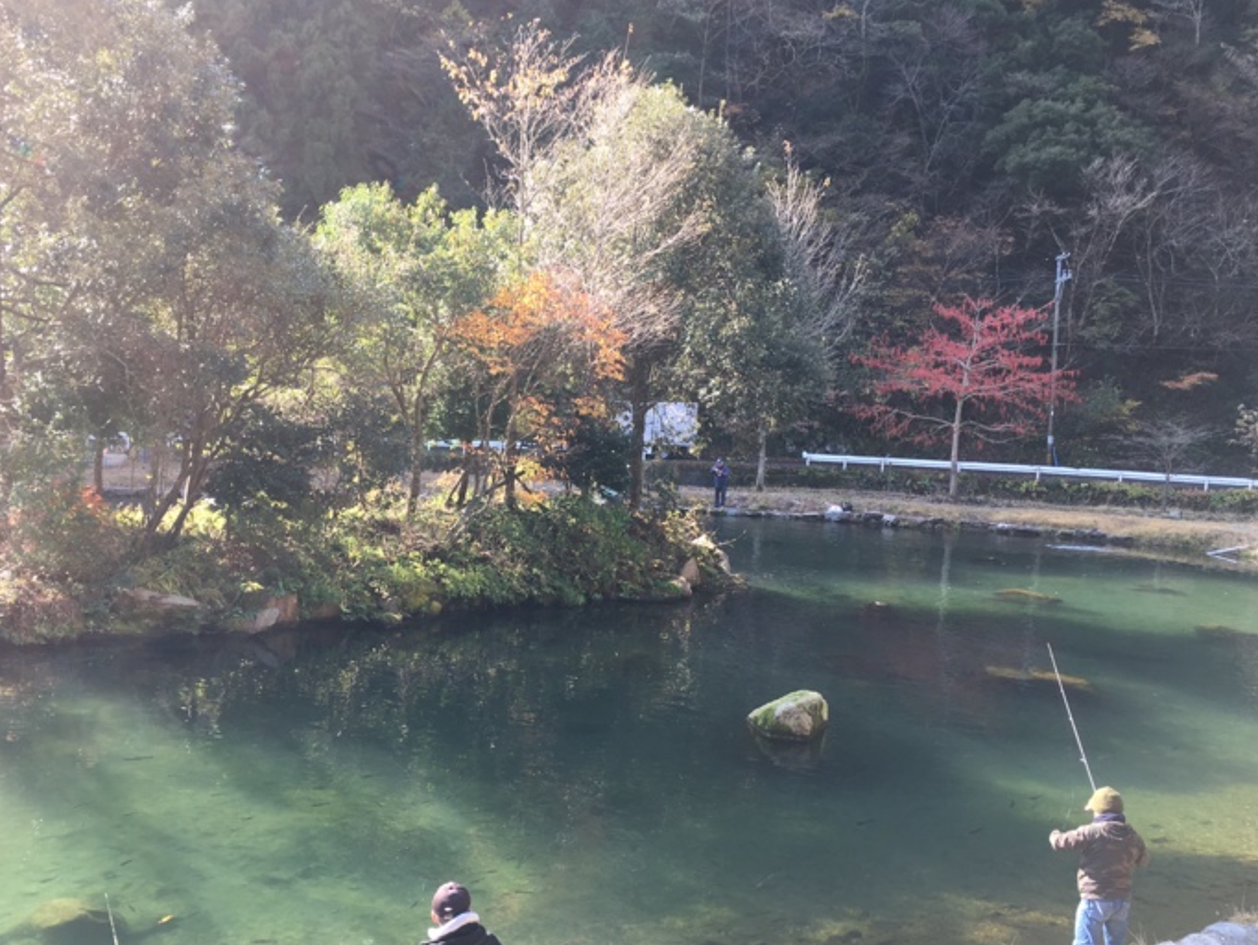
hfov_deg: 53.9
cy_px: 515
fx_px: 1236
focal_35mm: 34
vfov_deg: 41.8
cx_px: 576
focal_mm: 4.15
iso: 25
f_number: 2.2
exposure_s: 1/121
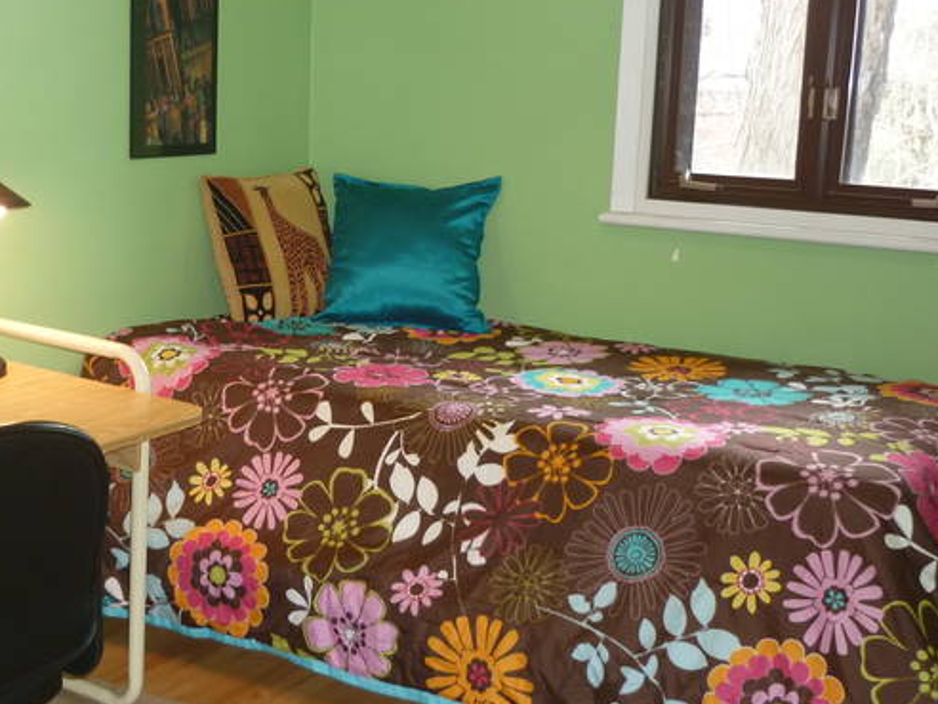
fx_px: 1436
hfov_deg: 35.6
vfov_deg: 27.5
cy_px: 359
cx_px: 278
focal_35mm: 53
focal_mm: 5.5
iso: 160
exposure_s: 1/30
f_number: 2.8
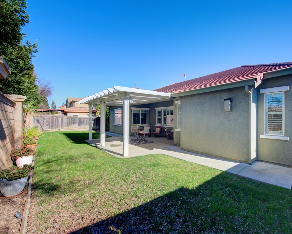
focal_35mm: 16
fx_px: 138
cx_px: 172
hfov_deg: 92.2
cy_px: 117
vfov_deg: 80.4
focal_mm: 14
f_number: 14
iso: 100
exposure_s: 1/50
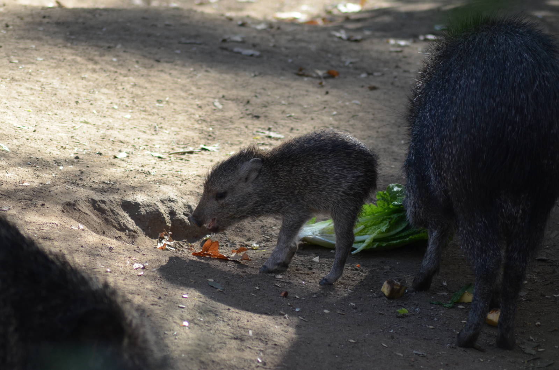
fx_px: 5346
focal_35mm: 345
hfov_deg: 6.0
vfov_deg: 4.0
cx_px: 280
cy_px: 185
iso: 800
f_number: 5
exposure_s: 1/640
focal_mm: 230
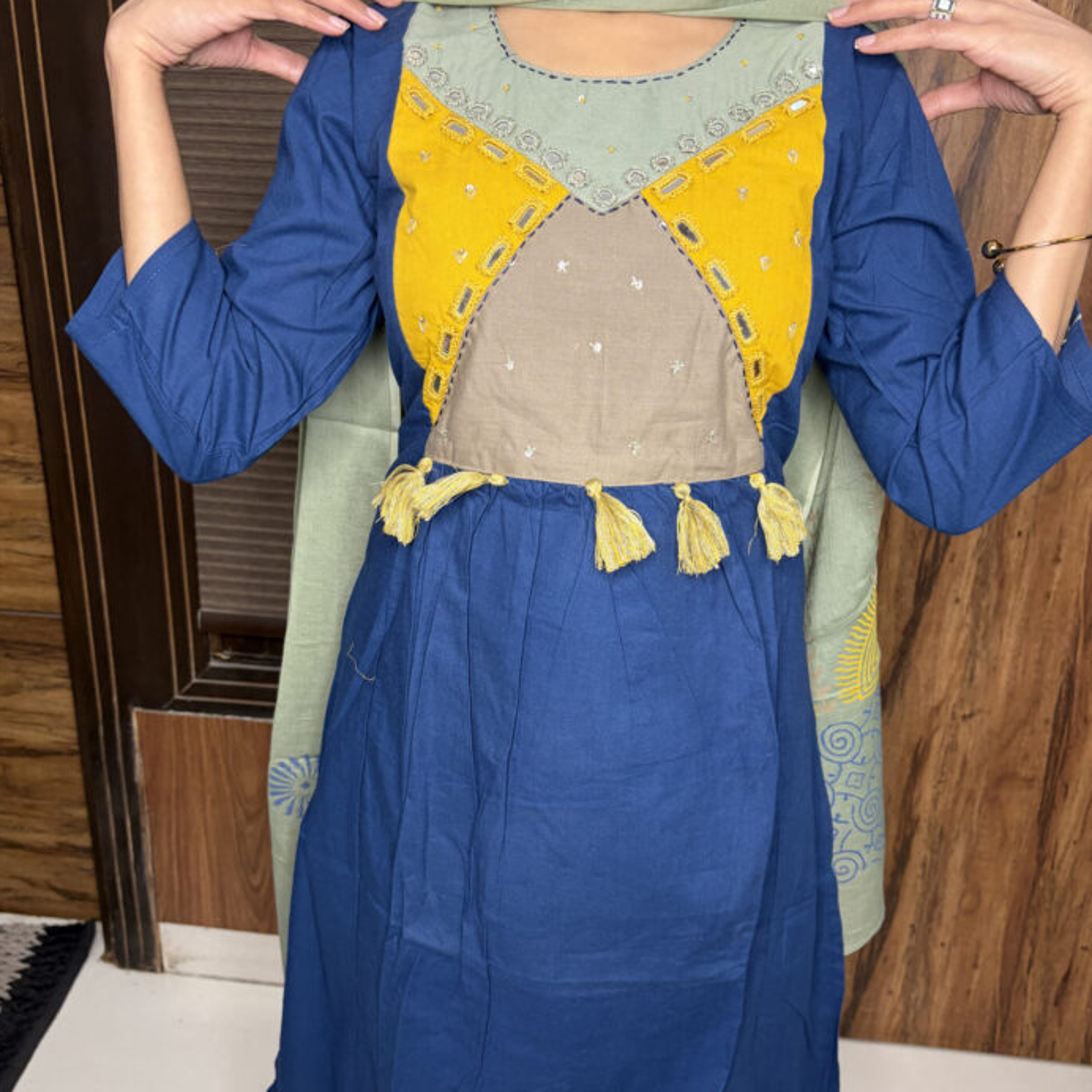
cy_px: 629
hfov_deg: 52.5
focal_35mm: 31
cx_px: 546
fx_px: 1106
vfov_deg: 52.3
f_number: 1.6
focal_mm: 5.96
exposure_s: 1/50
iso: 160
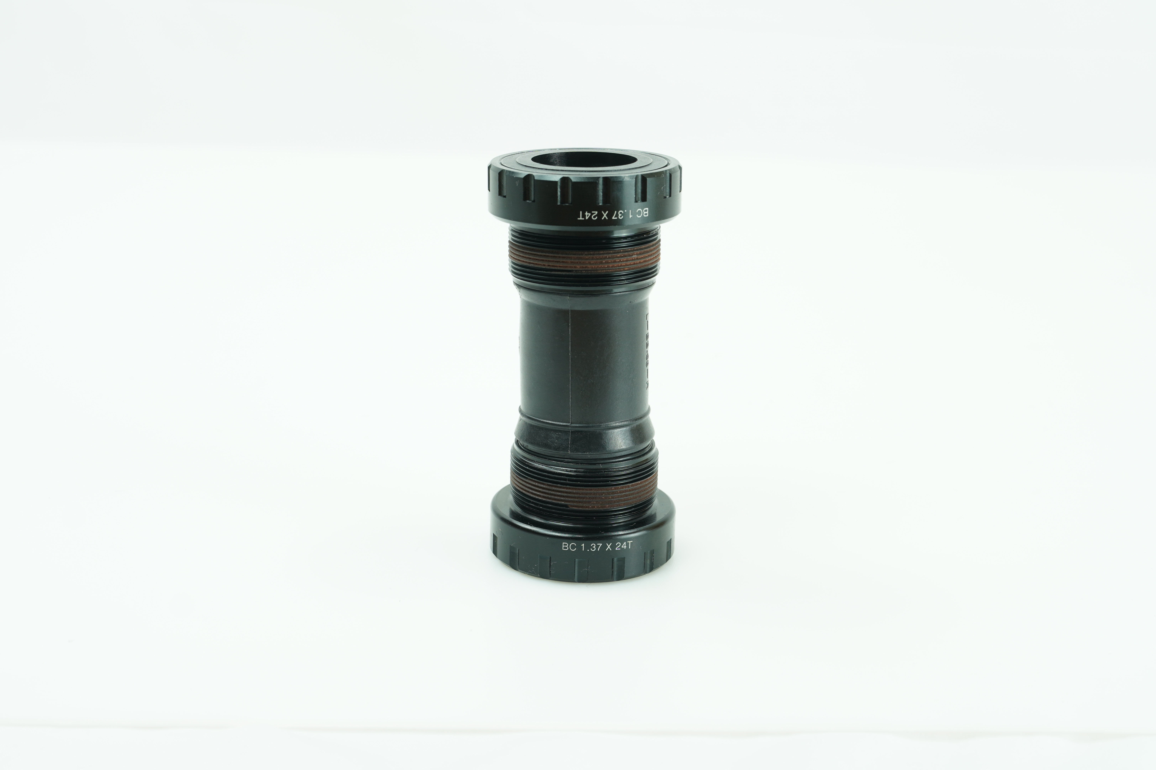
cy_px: 385
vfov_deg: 21.1
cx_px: 578
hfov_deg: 31.2
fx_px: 2071
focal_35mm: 64
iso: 100
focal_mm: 43
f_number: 8
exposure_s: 1/6
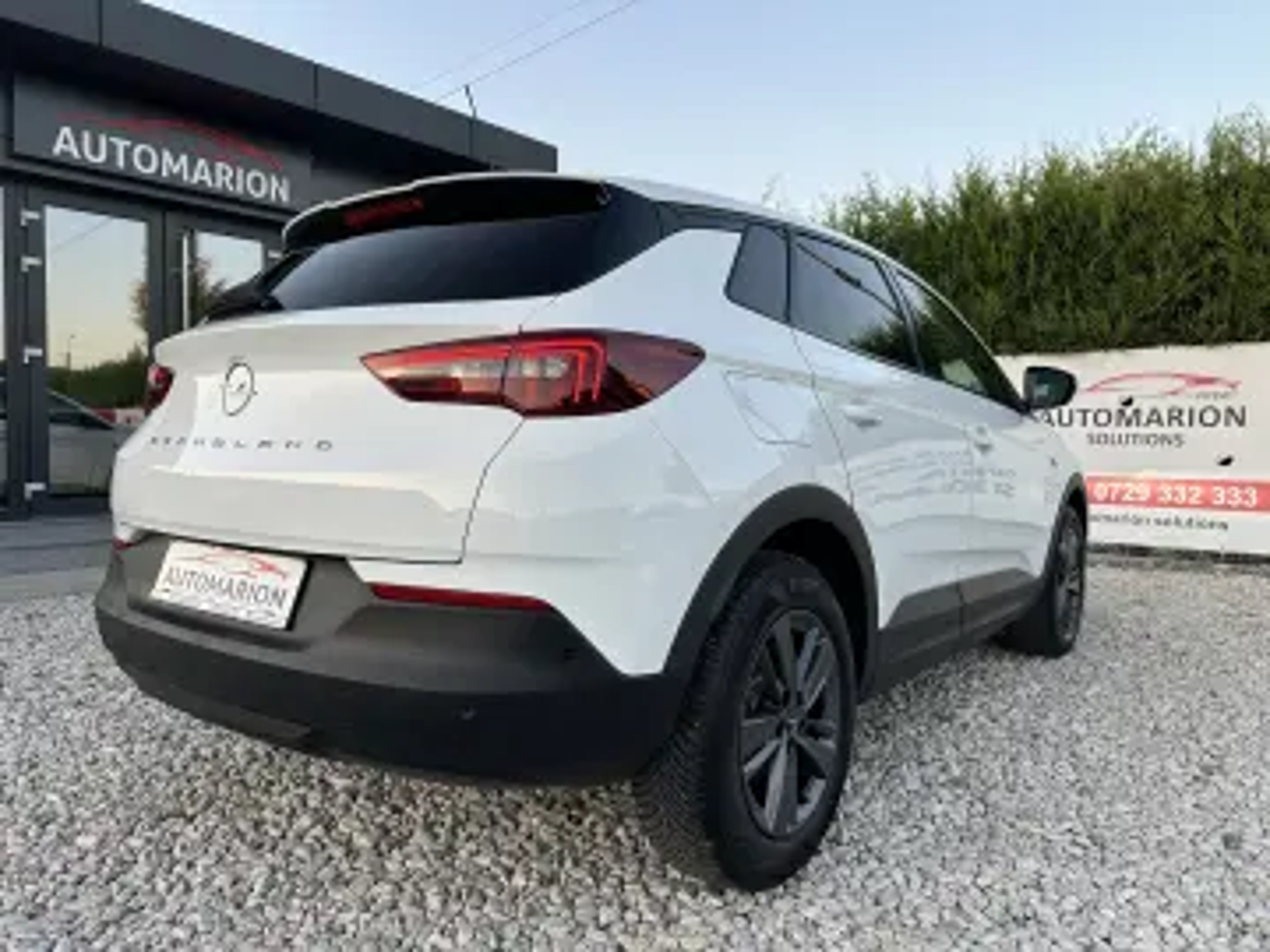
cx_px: 635
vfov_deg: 56.8
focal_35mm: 24
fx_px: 881
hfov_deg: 71.6
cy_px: 476
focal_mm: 6.86
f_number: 1.78
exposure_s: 1/379
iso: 80
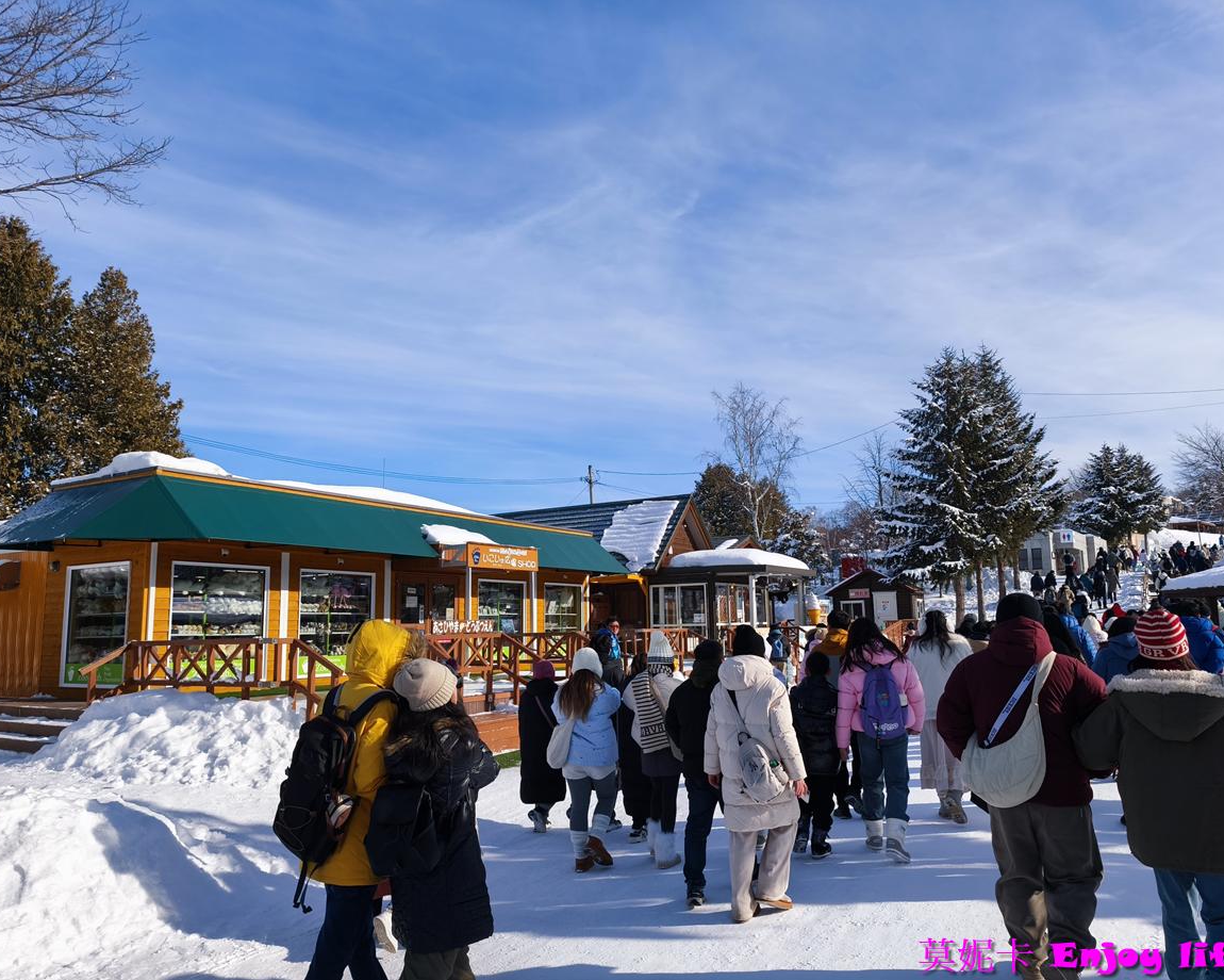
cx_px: 606
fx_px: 869
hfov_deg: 70.3
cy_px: 490
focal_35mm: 24
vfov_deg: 58.8
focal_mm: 6.57
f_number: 1.6
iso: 50
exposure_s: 1/2404
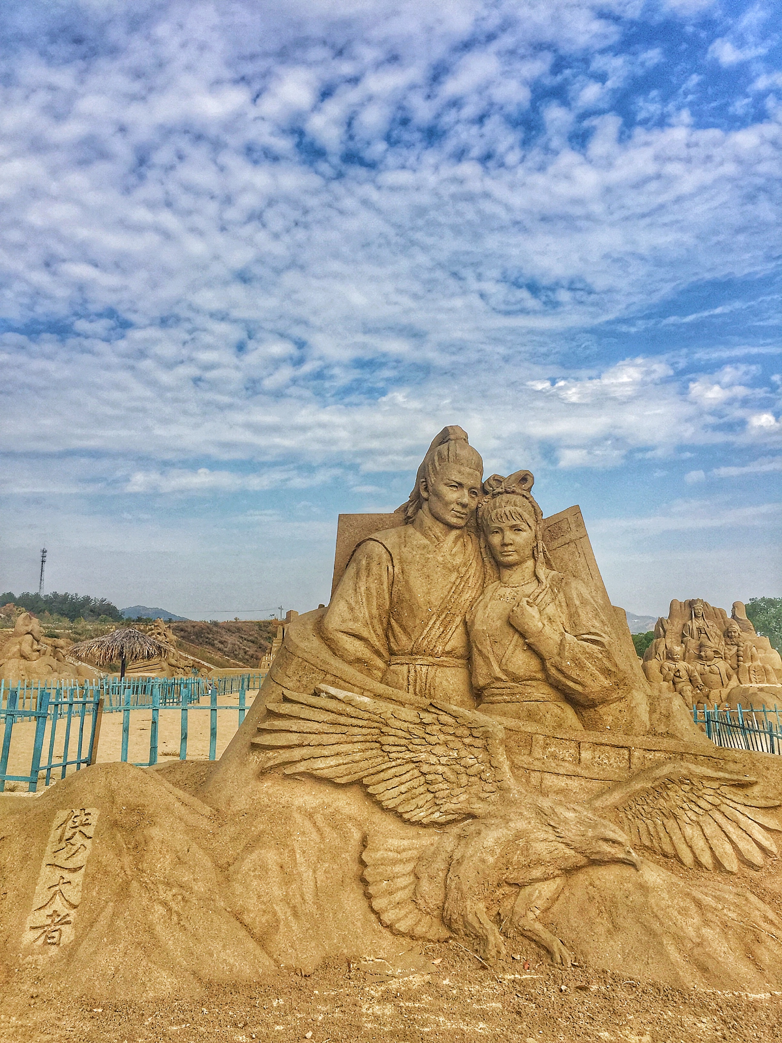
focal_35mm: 29
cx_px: 391
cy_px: 522
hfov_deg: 48.2
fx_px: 874
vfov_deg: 61.7
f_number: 2.2
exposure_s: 1/2326
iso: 32
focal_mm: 4.15
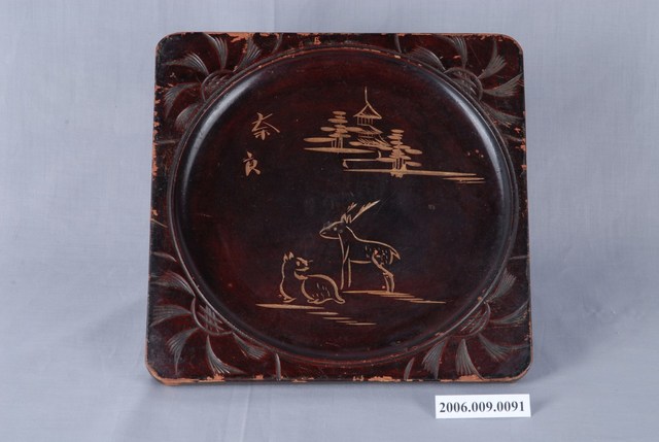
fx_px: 1925
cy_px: 221
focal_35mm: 105
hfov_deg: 19.4
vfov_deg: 13.1
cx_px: 330
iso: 100
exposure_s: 1/160
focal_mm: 70
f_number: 18
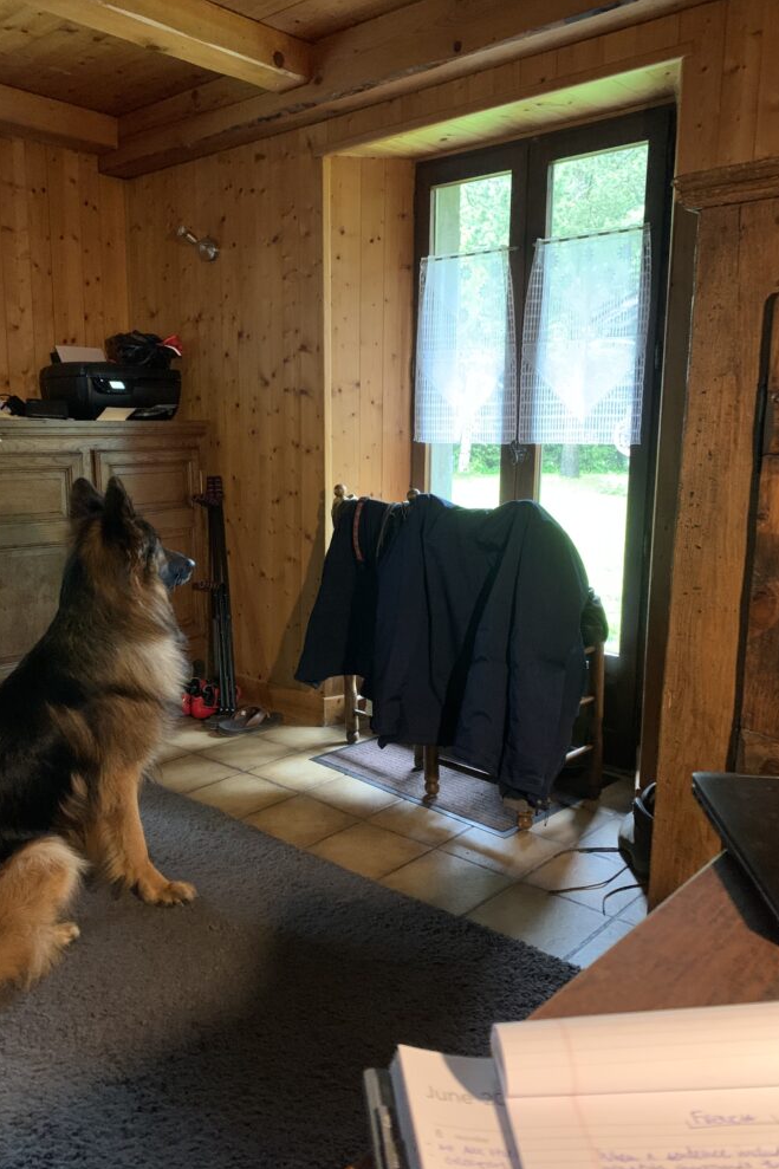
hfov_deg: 46.3
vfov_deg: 65.5
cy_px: 585
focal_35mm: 28
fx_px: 909
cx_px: 352
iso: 640
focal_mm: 4.25
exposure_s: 1/30
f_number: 1.8
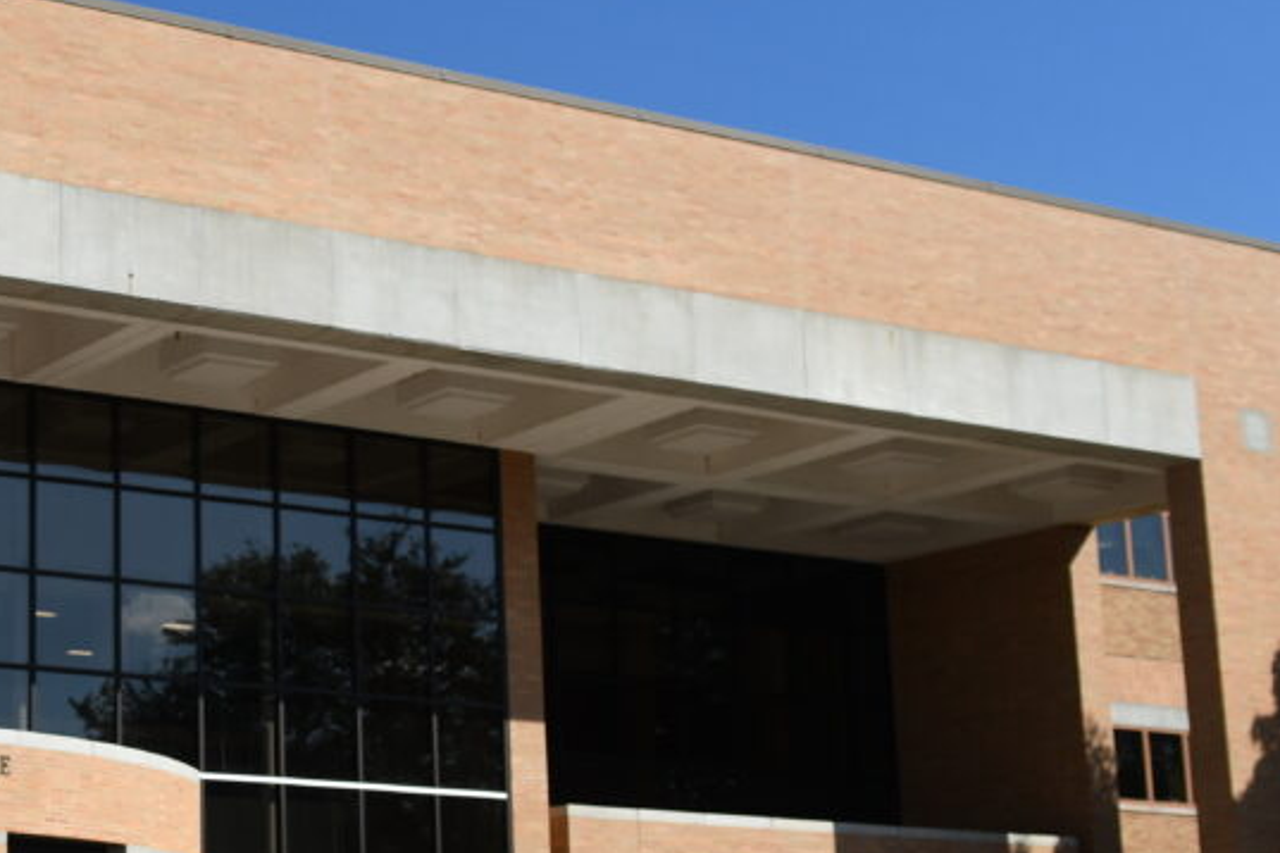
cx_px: 7
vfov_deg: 17.9
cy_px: 484
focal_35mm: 76
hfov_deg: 25.4
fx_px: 2702
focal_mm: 23
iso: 125
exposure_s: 1/1600
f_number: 4
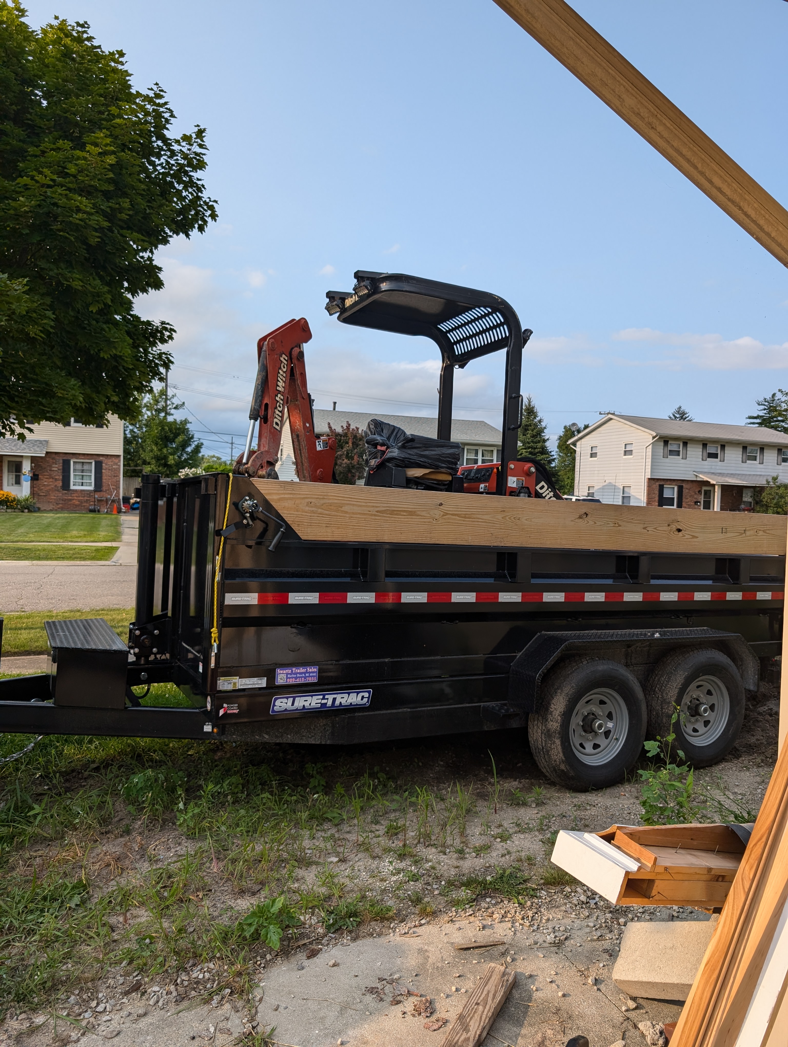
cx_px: 394
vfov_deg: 71.5
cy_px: 524
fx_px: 727
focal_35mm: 24
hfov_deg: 56.9
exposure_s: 1/495
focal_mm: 6.9
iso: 20
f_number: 1.68
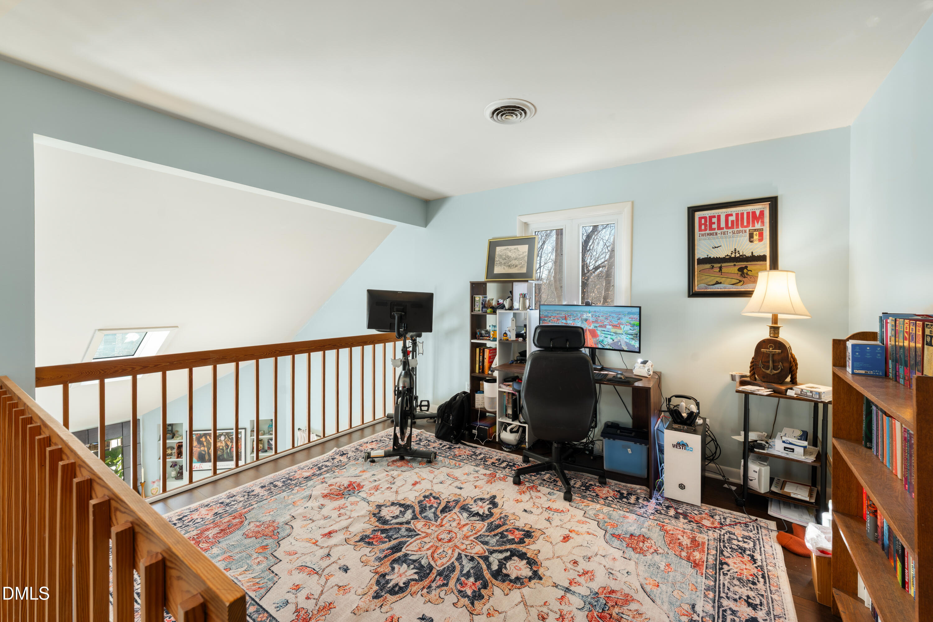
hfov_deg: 104.3
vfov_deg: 81.2
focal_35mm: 14
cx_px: 466
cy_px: 311
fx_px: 363
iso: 100
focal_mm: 14
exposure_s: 1/4
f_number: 9
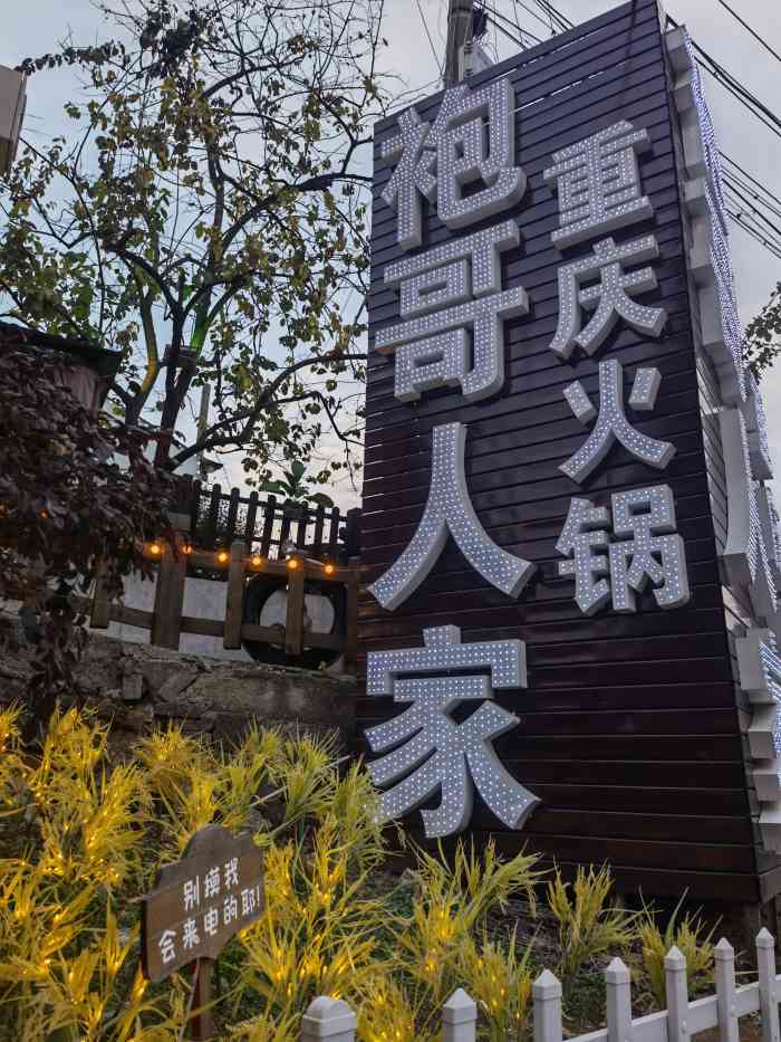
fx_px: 812
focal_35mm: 27
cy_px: 521
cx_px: 390
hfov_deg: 51.4
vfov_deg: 65.3
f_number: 1.9
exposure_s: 1/156
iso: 50
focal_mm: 6.67
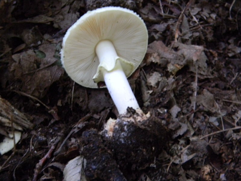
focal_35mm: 83
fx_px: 578
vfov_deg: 17.8
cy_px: 90
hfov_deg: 23.6
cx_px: 120
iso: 400
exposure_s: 1/3.7
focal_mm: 15.1
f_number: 4.5
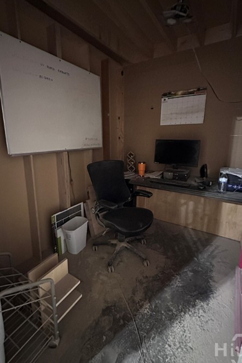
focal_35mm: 17
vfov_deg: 93.2
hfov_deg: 70.4
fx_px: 171
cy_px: 171
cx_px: 113
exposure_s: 1/30
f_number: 2.2
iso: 2500
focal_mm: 2.22
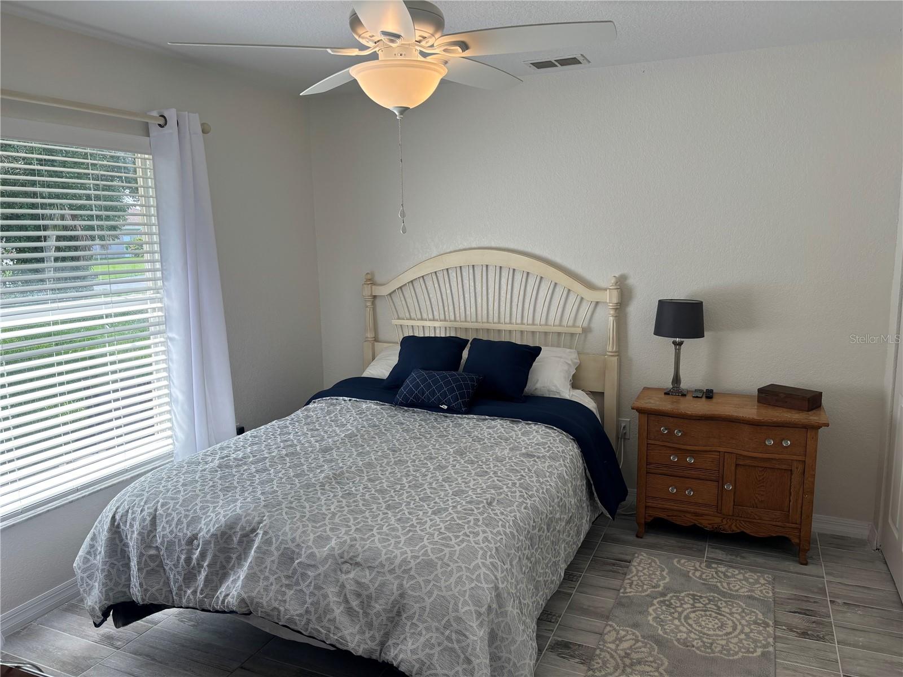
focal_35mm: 26
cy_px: 338
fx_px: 678
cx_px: 452
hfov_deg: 67.3
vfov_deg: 53.1
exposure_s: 1/223
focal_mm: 5.96
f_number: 1.6
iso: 40
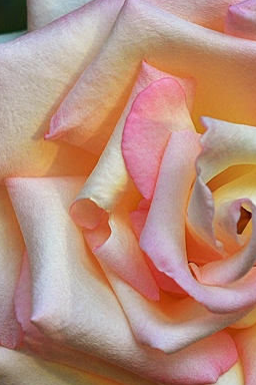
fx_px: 2133
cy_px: 241
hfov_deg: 6.9
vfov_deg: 10.3
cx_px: 44
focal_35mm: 200
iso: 800
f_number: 4.5
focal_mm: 40
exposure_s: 1/1000
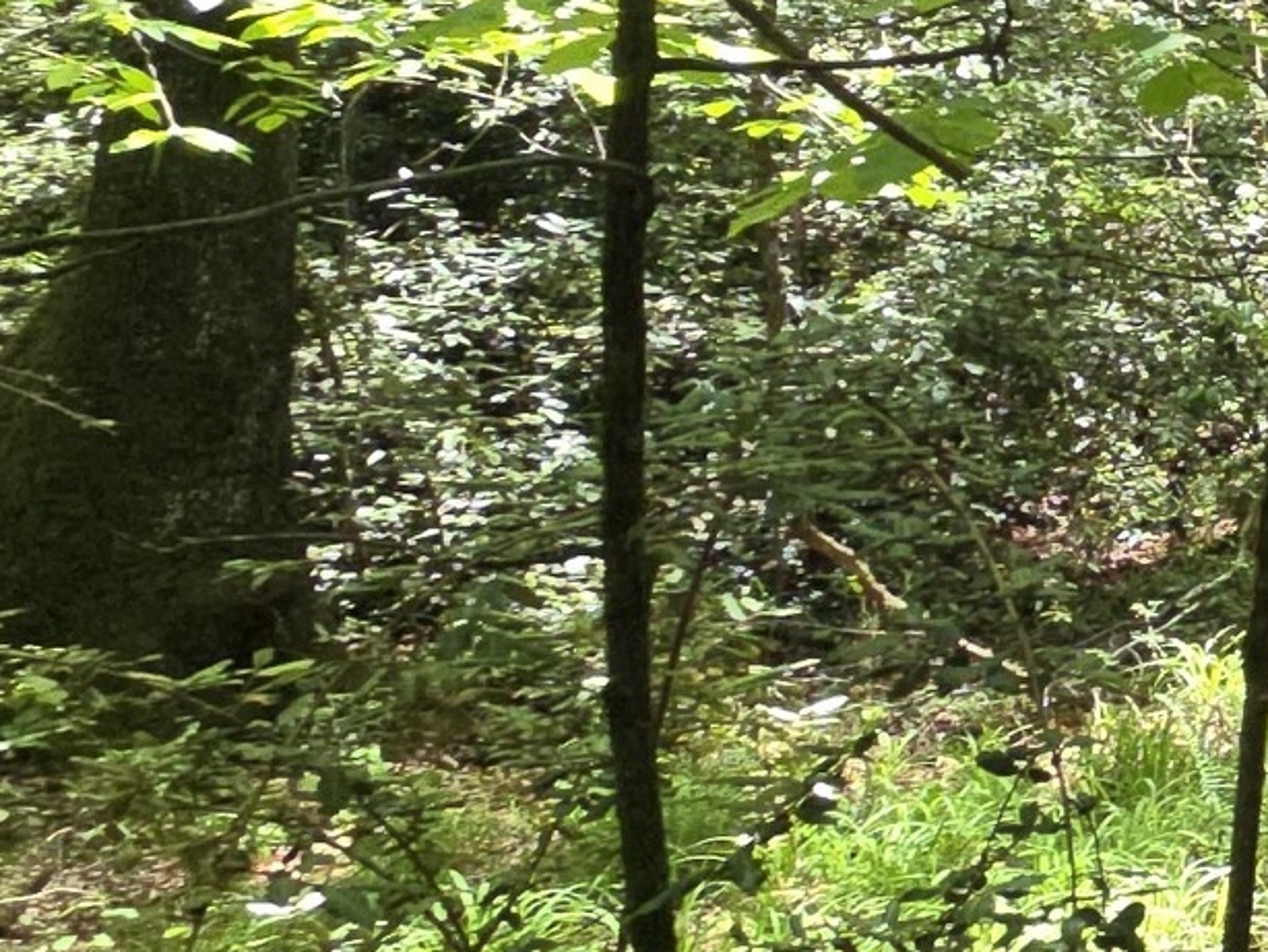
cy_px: 52
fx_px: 2382
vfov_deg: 21.9
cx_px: 3007
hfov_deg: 15.5
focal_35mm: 65
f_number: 2.2
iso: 50
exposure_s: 1/155
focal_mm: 2.2
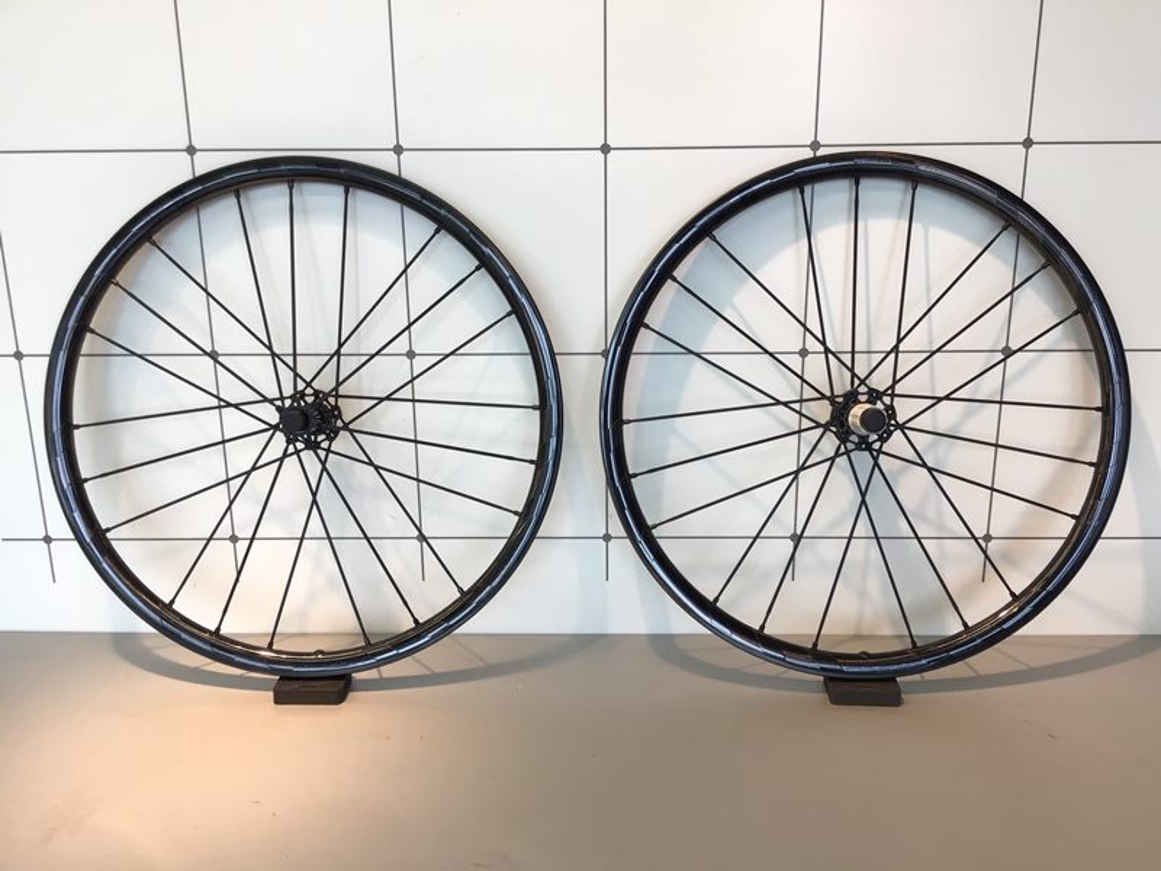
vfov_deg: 45.4
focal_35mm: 31
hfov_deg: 58.4
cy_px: 436
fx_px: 1040
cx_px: 580
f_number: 2.4
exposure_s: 1/120
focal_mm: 3.3
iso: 40
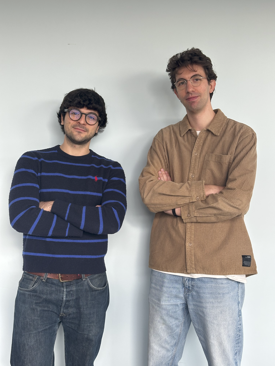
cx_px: 138
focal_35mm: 48
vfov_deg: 39.7
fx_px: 508
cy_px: 183
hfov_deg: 30.3
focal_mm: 6.86
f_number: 1.78
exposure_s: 1/50
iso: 64
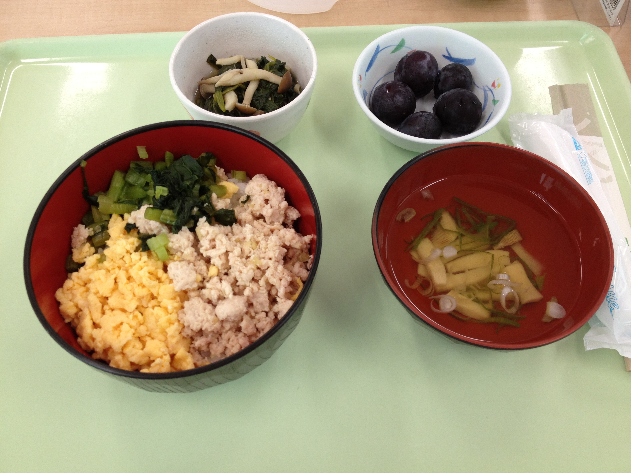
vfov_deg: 40.7
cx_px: 316
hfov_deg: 52.6
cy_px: 236
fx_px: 638
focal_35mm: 35
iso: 80
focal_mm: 4.28
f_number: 2.4
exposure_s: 1/60
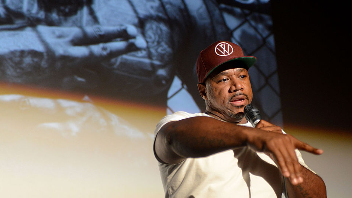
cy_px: 97
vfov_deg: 19.1
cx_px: 182
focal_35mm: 63
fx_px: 588
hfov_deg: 33.3
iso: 3200
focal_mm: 56
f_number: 2.8
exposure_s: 1/100
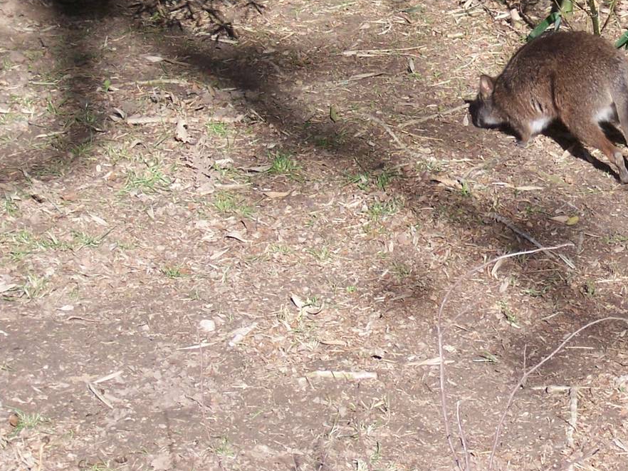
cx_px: 553
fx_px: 3555
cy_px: 132
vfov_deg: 7.6
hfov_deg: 10.1
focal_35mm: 196
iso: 80
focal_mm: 18
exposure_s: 1/250
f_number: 5.6
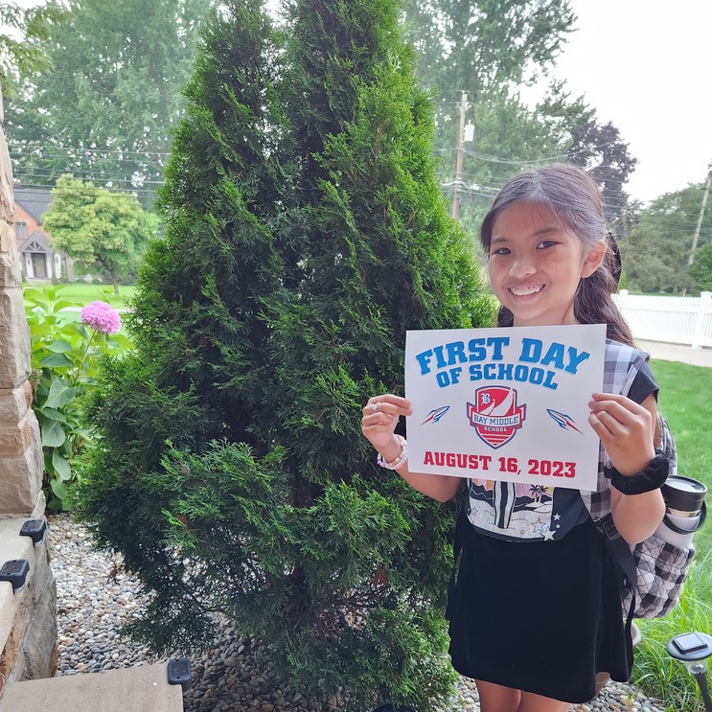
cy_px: 467
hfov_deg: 57.3
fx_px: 652
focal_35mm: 28
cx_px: 349
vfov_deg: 56.2
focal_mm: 5.4
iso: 800
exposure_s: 1/60
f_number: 1.8
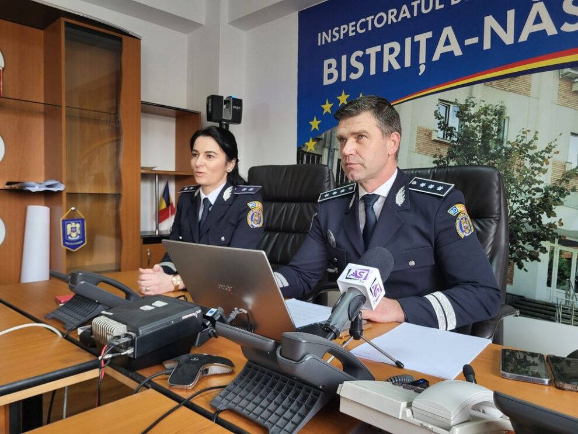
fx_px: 434
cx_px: 289
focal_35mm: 26
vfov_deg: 53.1
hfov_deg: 67.3
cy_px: 217
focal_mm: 5.4
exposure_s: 1/100
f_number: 1.8
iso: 160
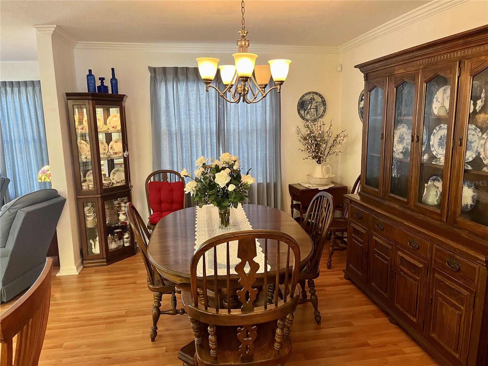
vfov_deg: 53.1
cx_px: 244
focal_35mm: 26
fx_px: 367
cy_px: 183
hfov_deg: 67.3
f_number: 1.6
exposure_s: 1/60
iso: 400
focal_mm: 5.1
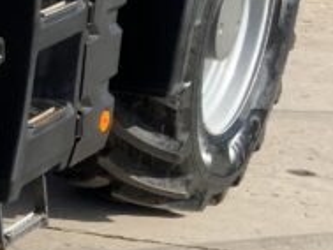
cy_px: 164
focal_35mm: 157
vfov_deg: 9.5
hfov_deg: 11.4
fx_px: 1511
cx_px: -314
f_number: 1.8
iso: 16
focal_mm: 3
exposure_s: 1/978
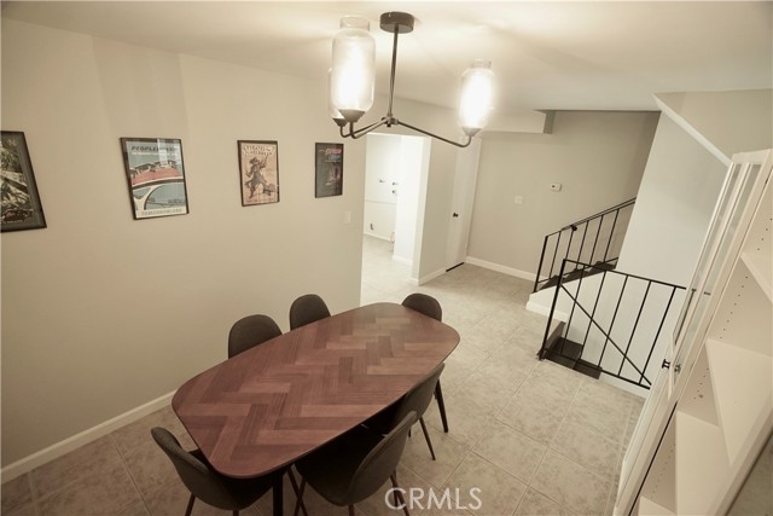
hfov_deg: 96.7
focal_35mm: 16
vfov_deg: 73.8
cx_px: 386
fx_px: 344
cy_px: 258
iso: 1250
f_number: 4
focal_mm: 16
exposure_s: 1/60
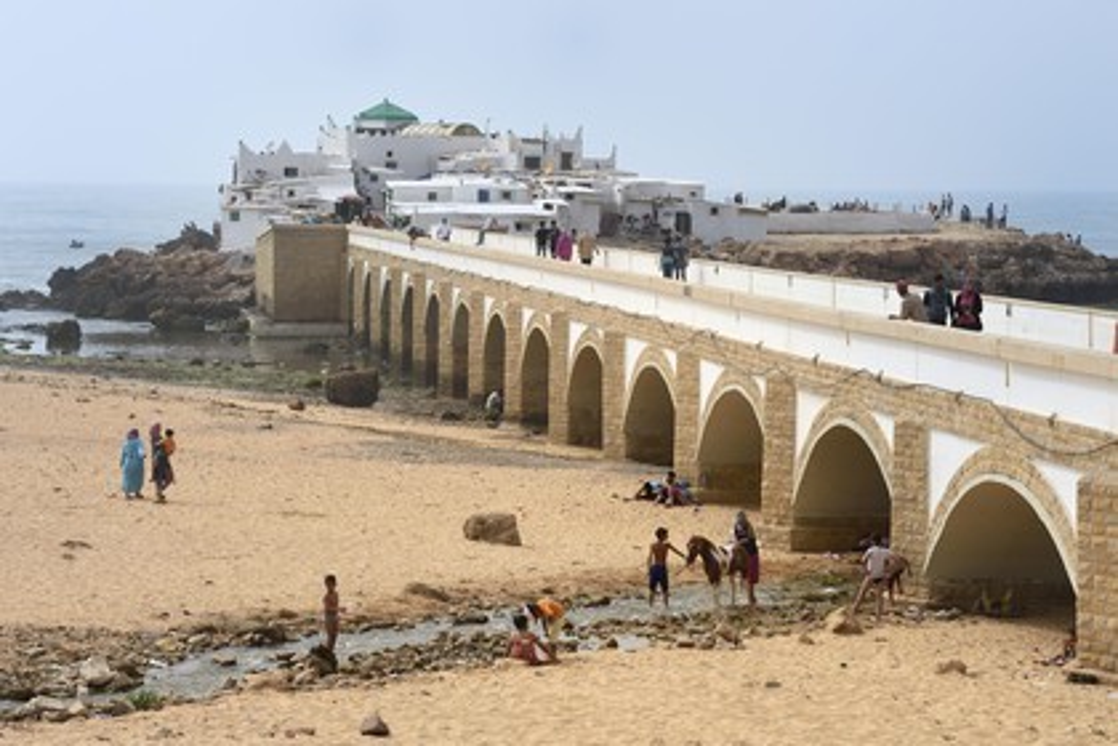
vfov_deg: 13.4
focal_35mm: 102
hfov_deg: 20.0
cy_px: 373
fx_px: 3167
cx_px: 559
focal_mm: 102
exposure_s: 1/250
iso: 200
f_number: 13
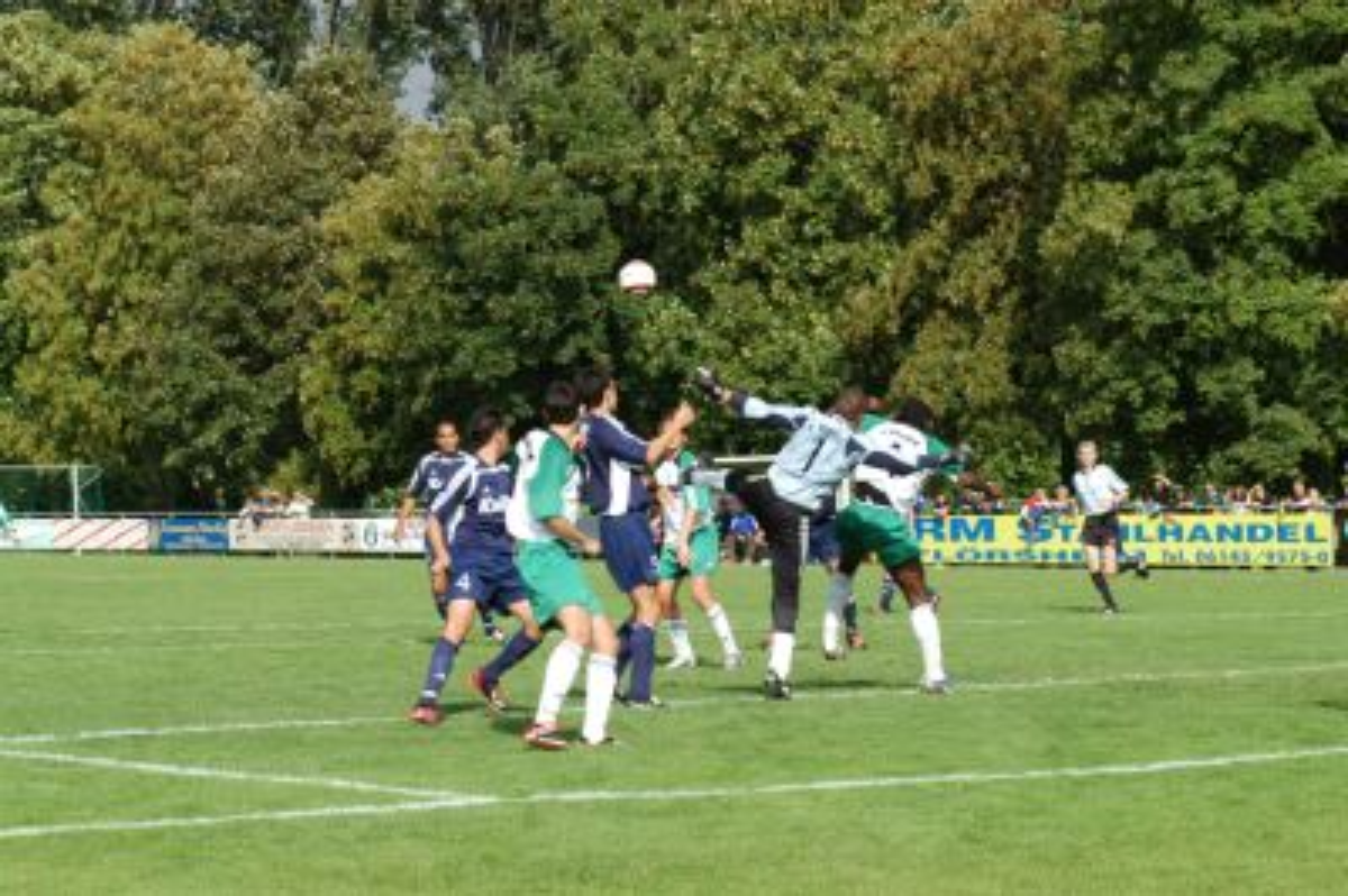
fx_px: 4490
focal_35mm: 120
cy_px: 448
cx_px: 674
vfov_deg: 11.4
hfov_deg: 17.1
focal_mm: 80
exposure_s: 1/350
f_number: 10
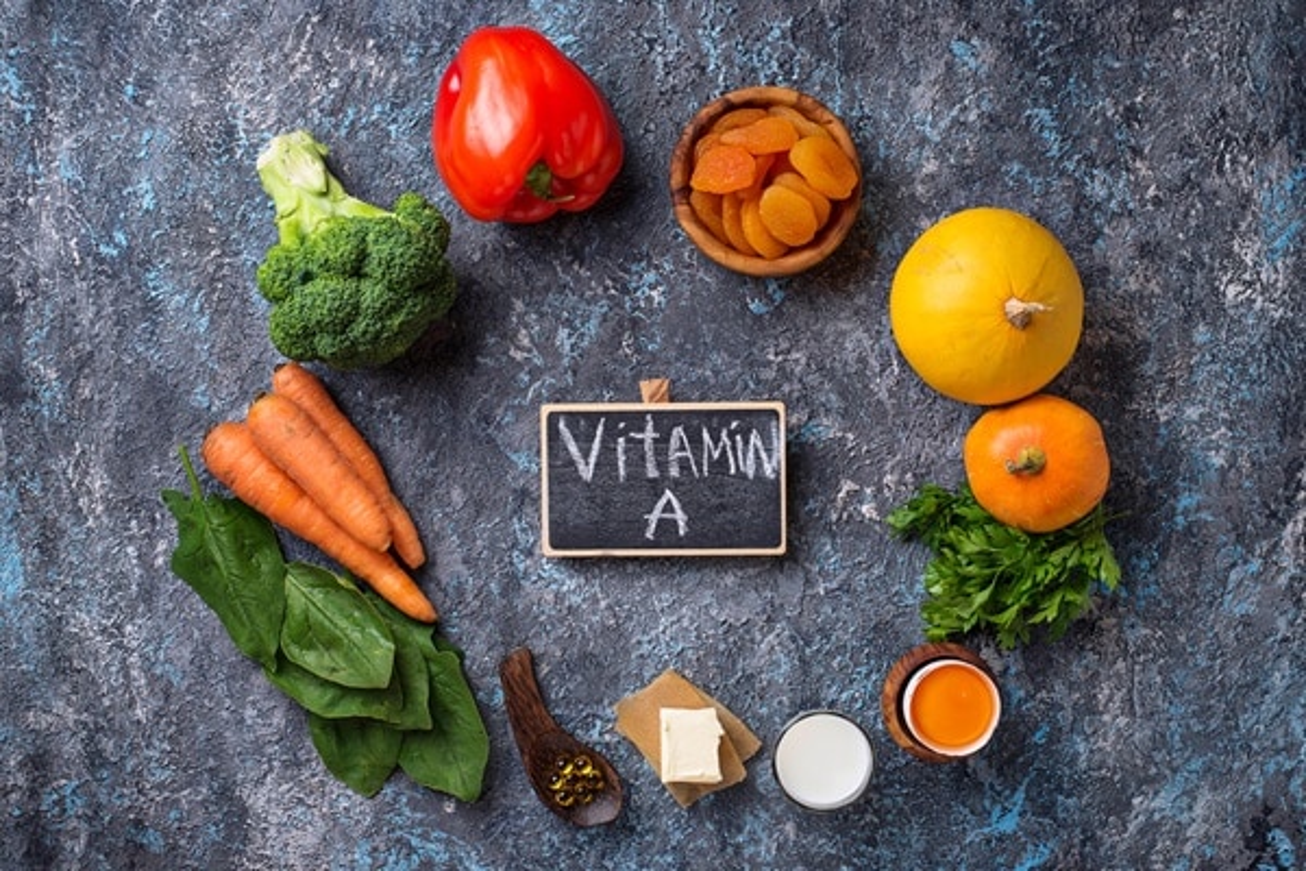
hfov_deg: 39.6
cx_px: 653
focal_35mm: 50
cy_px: 436
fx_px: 1814
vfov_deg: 27.0
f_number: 9
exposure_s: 1/100
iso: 100
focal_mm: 50
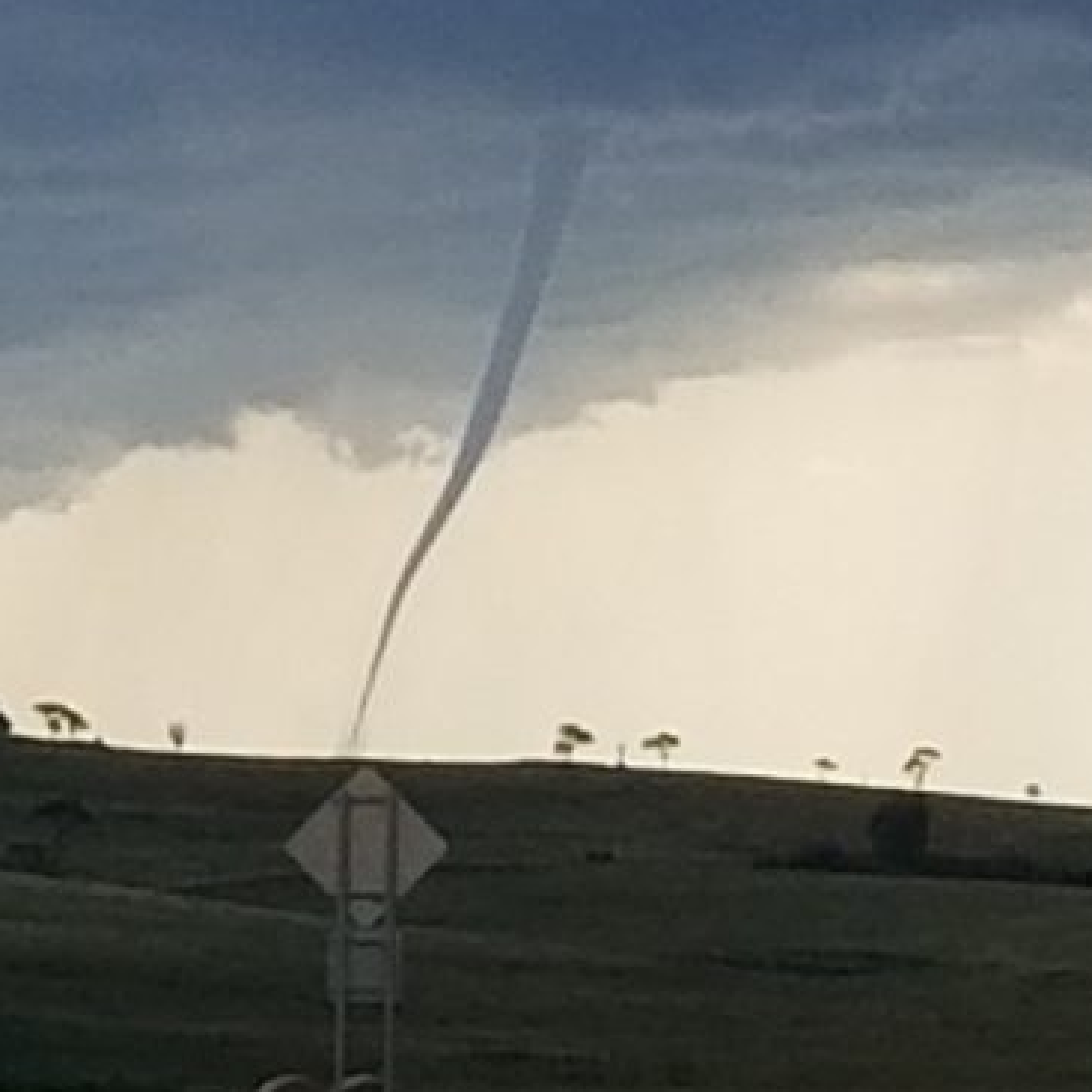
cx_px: 916
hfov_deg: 34.6
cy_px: 424
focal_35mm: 47
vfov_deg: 35.9
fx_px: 1677
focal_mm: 4.25
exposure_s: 1/1292
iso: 50
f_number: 1.7
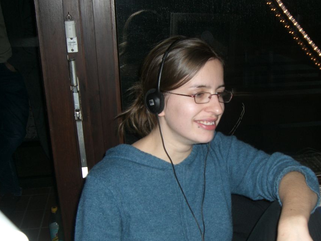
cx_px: 207
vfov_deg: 28.5
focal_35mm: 51
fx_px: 473
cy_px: 148
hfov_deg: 37.2
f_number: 2.7
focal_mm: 6.2
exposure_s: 1/60
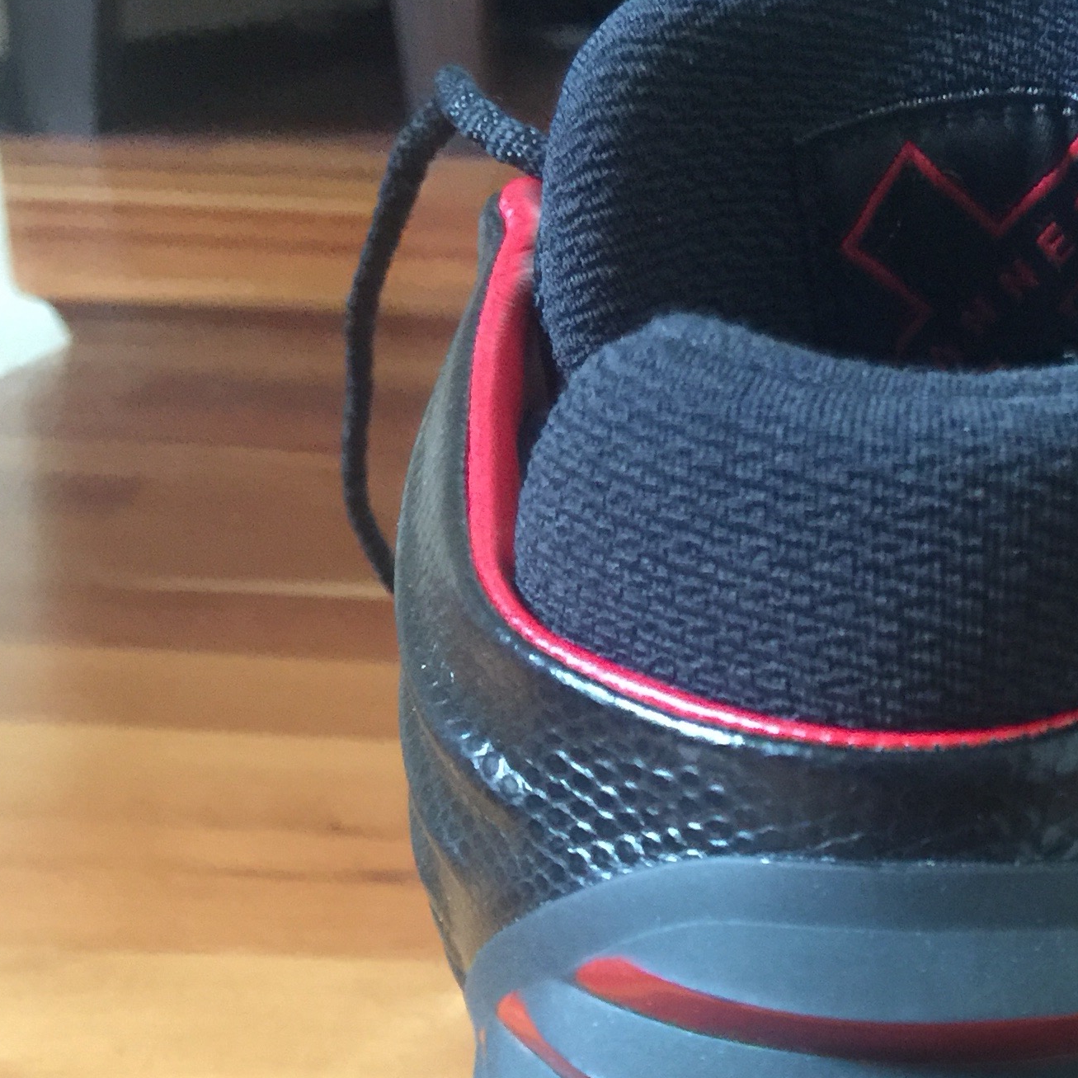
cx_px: 918
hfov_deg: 26.2
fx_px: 2255
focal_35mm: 64
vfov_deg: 24.4
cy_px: 1289
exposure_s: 1/4
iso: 125
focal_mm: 4.15
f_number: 2.2
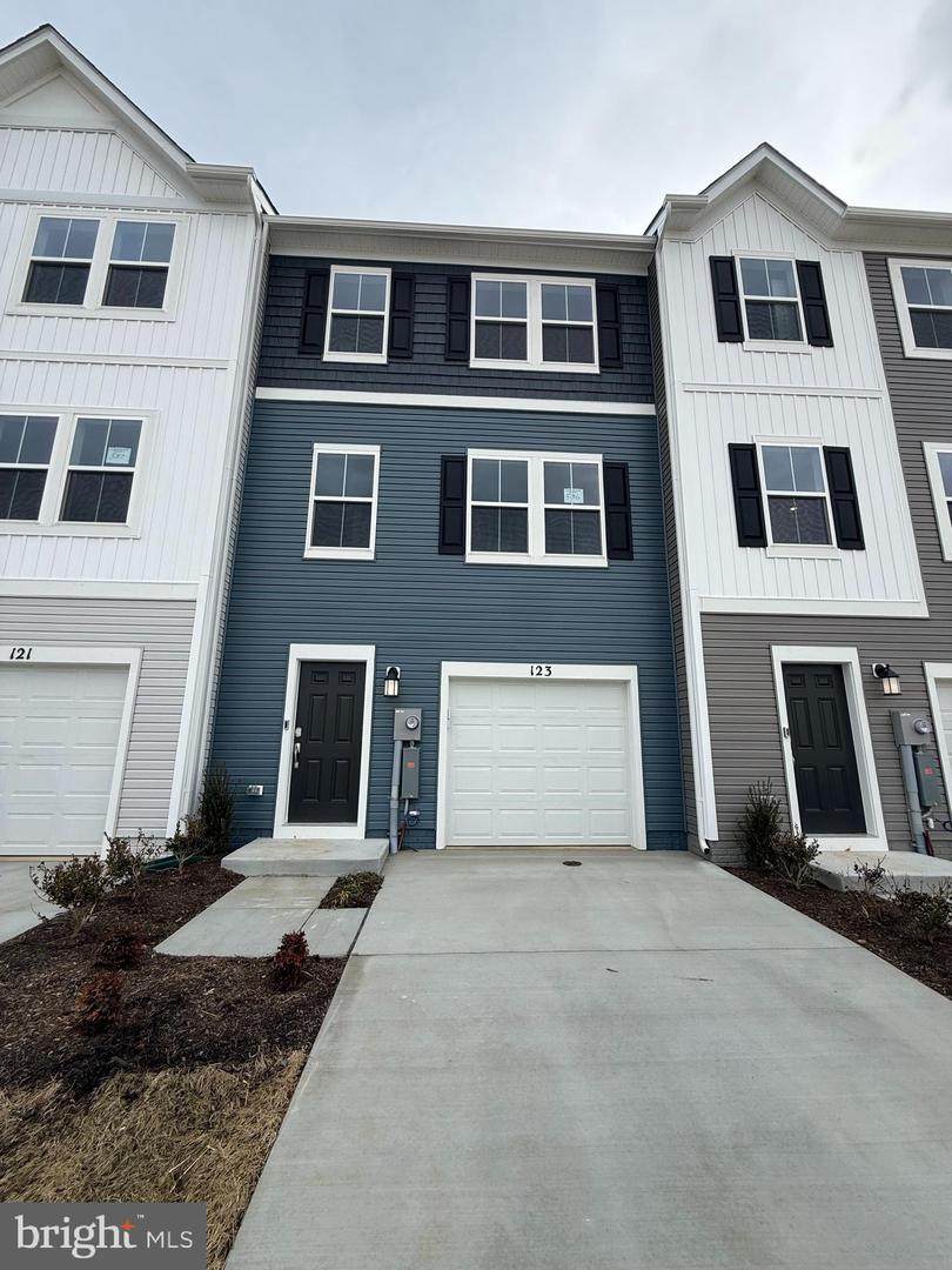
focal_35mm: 14
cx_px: 476
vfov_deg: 102.1
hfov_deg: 85.7
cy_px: 635
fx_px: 513
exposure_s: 1/1087
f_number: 2.2
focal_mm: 2.22
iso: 50
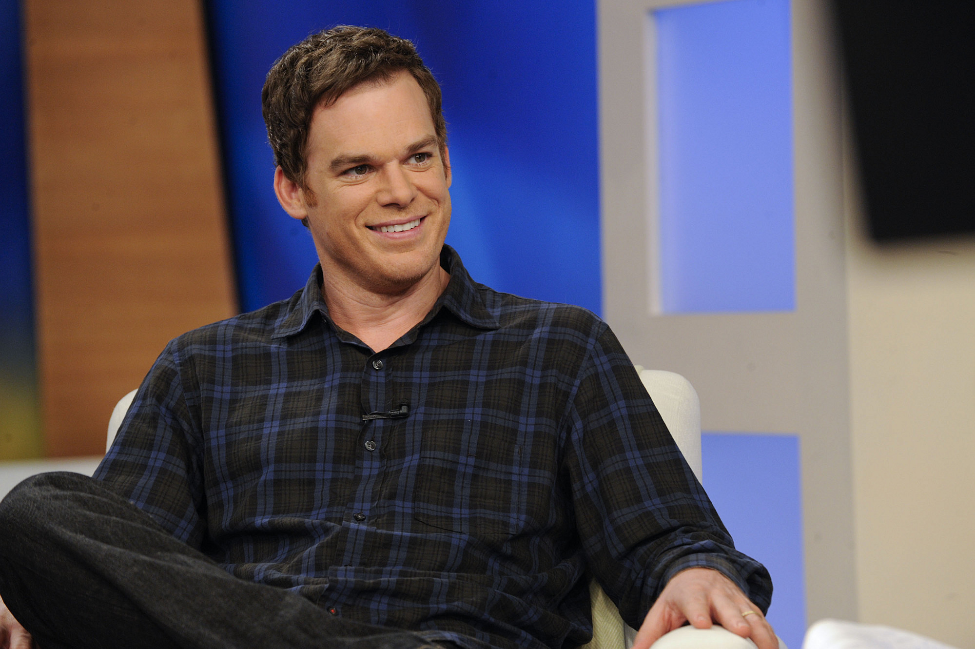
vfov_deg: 6.9
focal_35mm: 200
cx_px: 488
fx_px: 5413
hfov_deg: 10.3
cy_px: 324
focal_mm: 200
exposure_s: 1/160
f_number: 6.3
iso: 1600
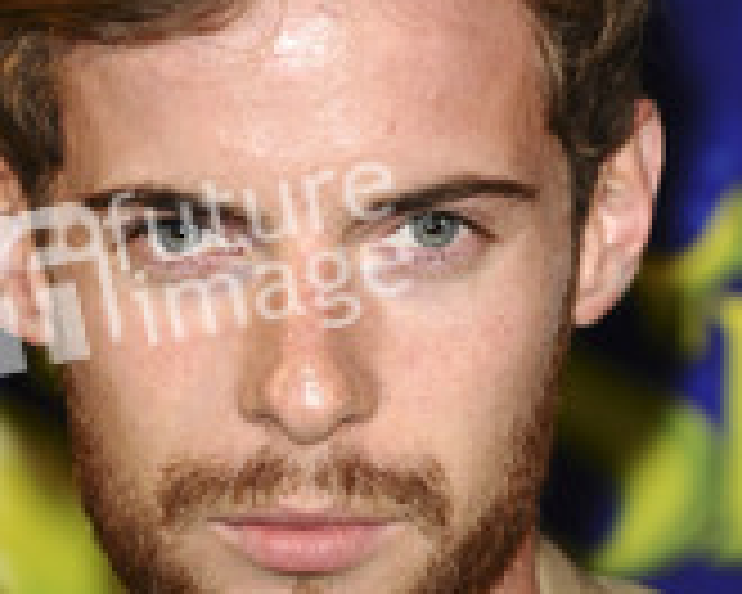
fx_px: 7510
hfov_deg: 5.7
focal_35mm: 342
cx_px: 313
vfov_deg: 4.5
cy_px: 495
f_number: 4.5
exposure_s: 1/200
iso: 320
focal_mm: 100
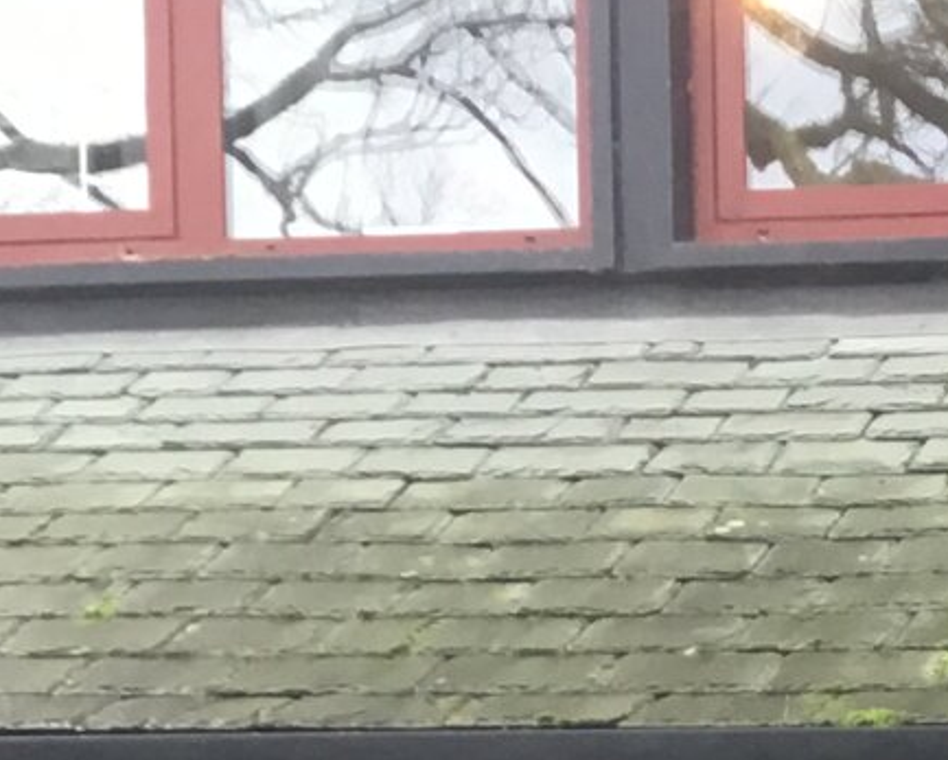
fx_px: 4015
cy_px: 1586
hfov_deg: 12.9
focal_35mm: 143
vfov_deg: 9.9
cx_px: 1294
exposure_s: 1/33
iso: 40
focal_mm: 3.3
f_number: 2.4
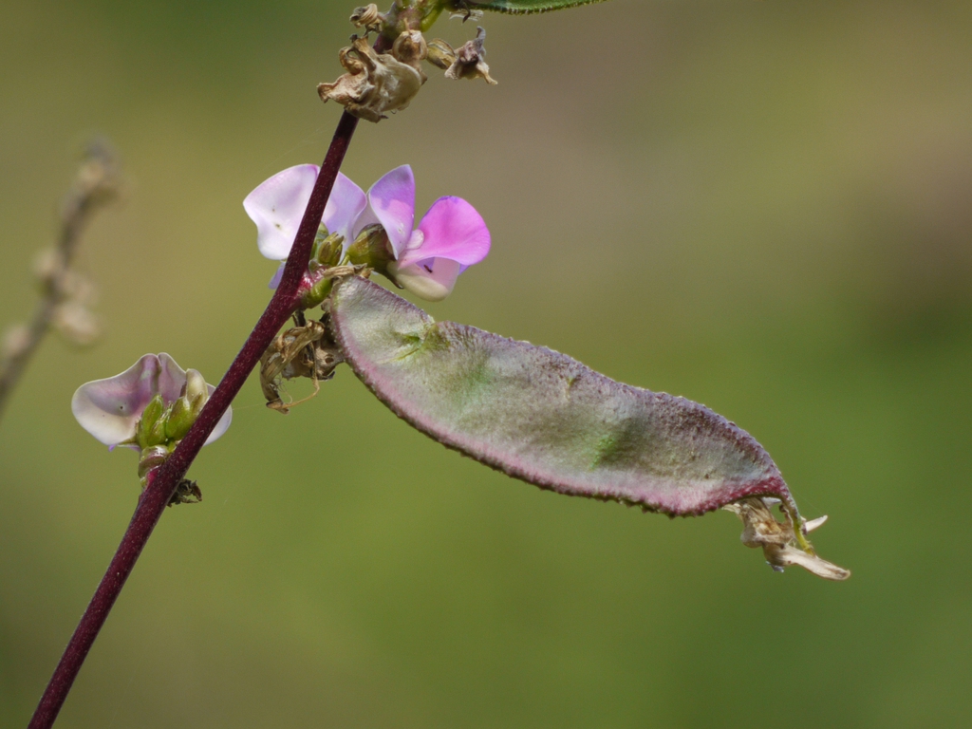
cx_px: 486
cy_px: 364
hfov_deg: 3.5
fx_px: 15921
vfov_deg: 2.6
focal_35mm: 567
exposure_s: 1/250
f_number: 5.6
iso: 200
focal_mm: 200
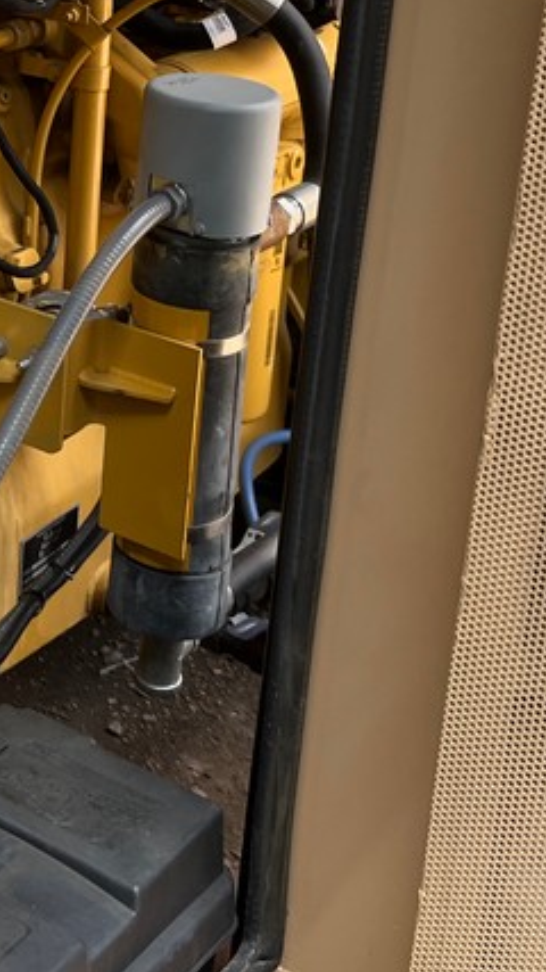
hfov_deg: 16.8
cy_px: 137
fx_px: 1751
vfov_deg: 29.9
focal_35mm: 68
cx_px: -152
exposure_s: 1/376
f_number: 1.6
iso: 50
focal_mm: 5.1
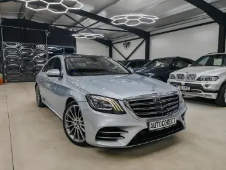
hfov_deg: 67.3
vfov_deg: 53.1
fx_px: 170
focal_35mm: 26
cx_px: 113
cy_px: 85
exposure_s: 1/100
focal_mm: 5.4
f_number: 1.6
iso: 80
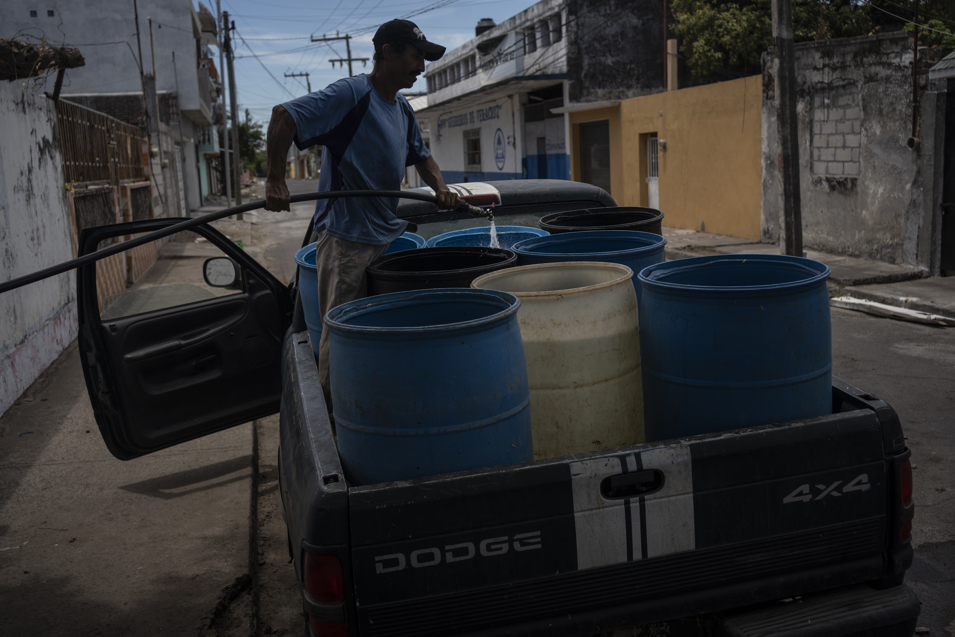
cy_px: 318
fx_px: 928
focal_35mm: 35
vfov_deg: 37.9
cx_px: 478
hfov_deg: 54.4
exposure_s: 1/640
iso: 50
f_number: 4
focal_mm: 35
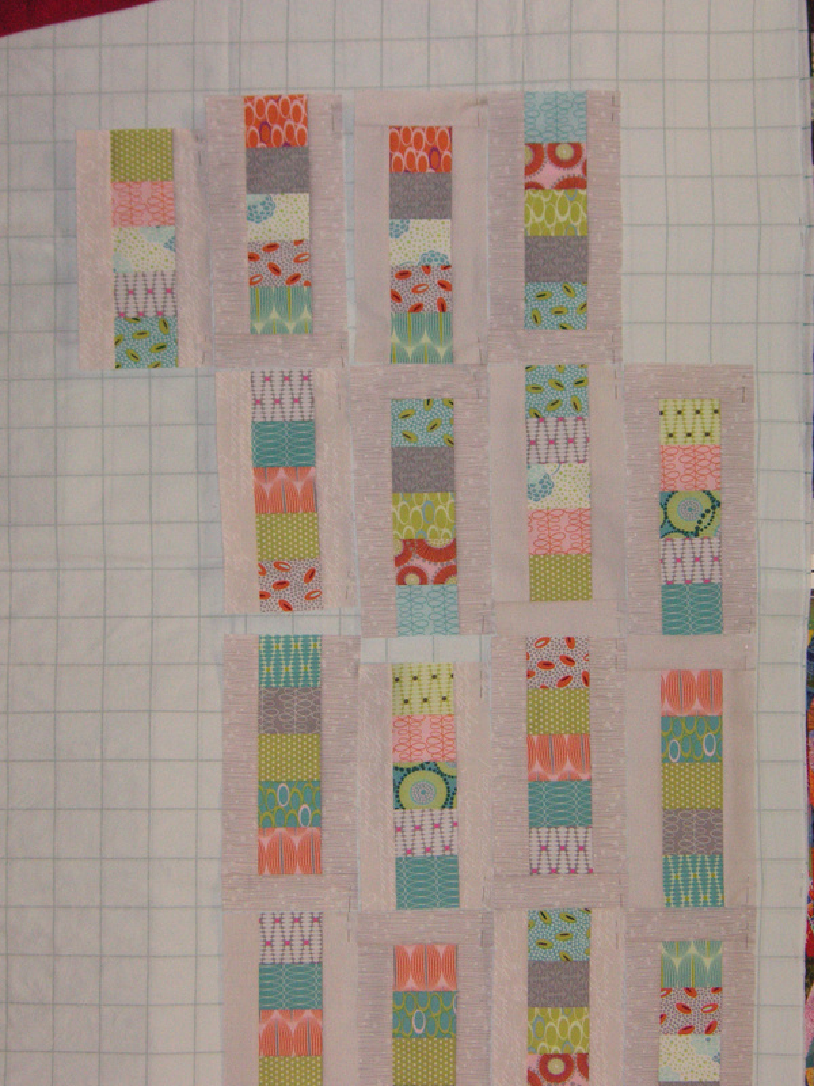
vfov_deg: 23.8
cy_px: 543
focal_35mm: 82
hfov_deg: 18.0
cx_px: 407
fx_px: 2571
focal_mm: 13.6
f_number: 4.6
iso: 160
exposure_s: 1/90
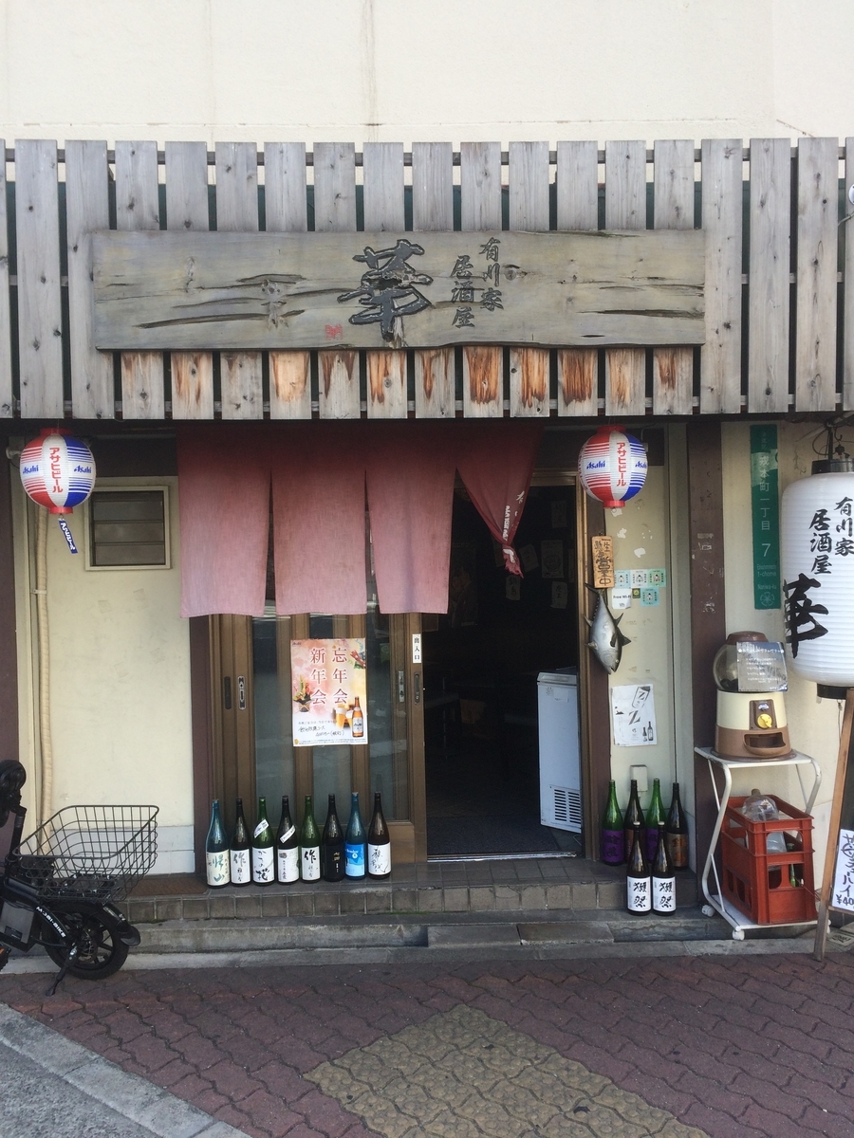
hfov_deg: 48.2
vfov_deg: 61.7
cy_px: 569
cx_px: 427
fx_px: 954
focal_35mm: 29
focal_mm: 4.15
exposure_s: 1/376
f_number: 2.2
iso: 32
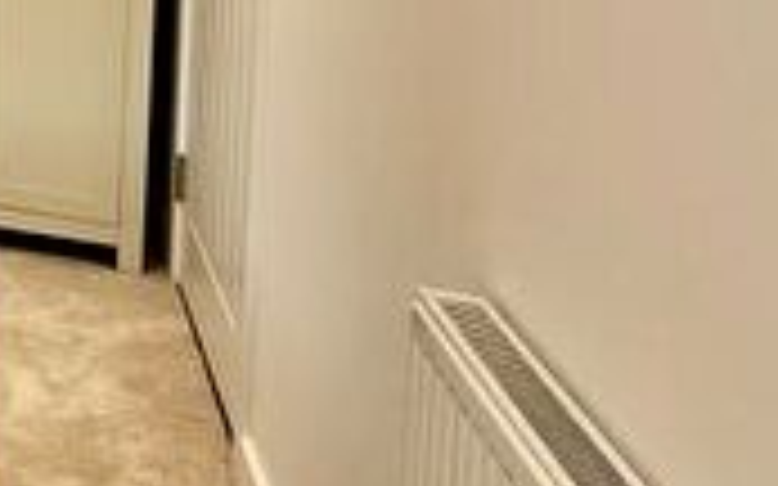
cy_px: -227
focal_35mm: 60
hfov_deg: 21.6
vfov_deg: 19.1
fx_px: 1272
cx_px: -630
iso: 125
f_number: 2.2
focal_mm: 2.22
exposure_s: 1/99
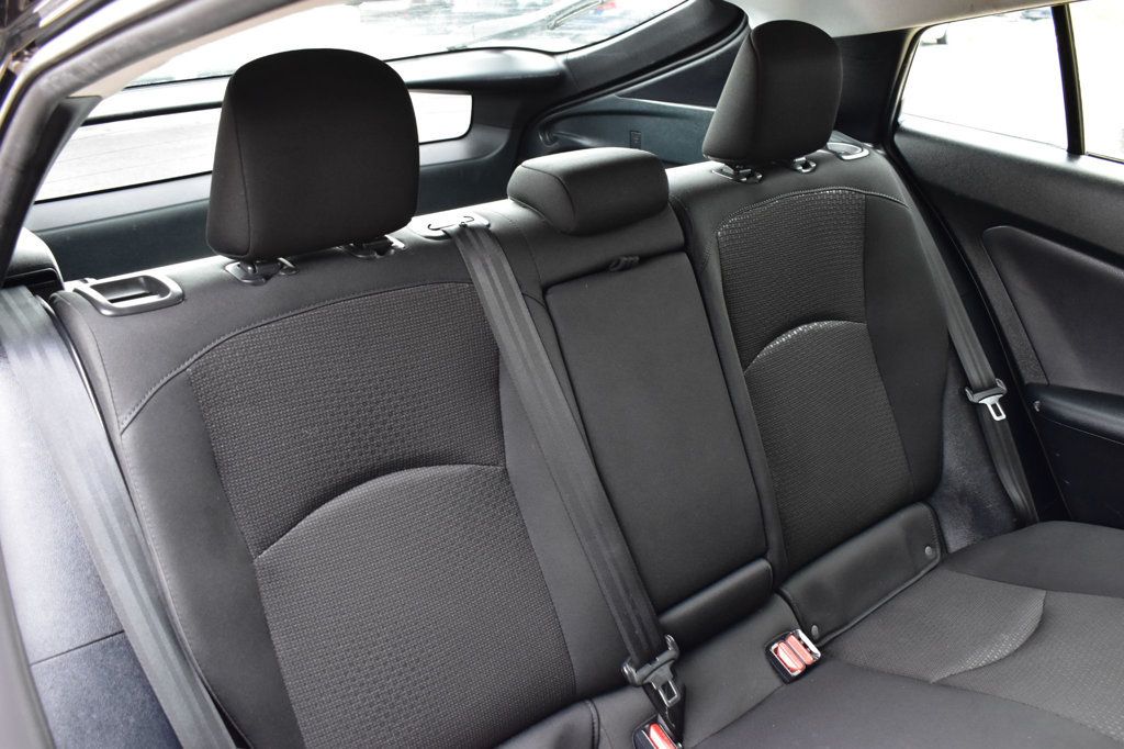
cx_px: 562
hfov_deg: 57.2
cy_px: 374
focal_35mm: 33
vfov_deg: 39.9
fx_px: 1030
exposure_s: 1/15
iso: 1100
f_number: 6.3
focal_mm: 22
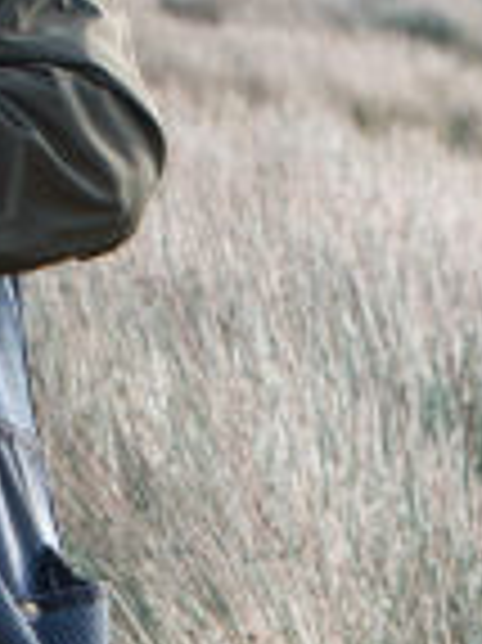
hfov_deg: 2.6
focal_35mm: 562
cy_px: 980
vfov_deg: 3.5
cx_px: -59
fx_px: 10449
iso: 800
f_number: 8
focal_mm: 75
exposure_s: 1/250
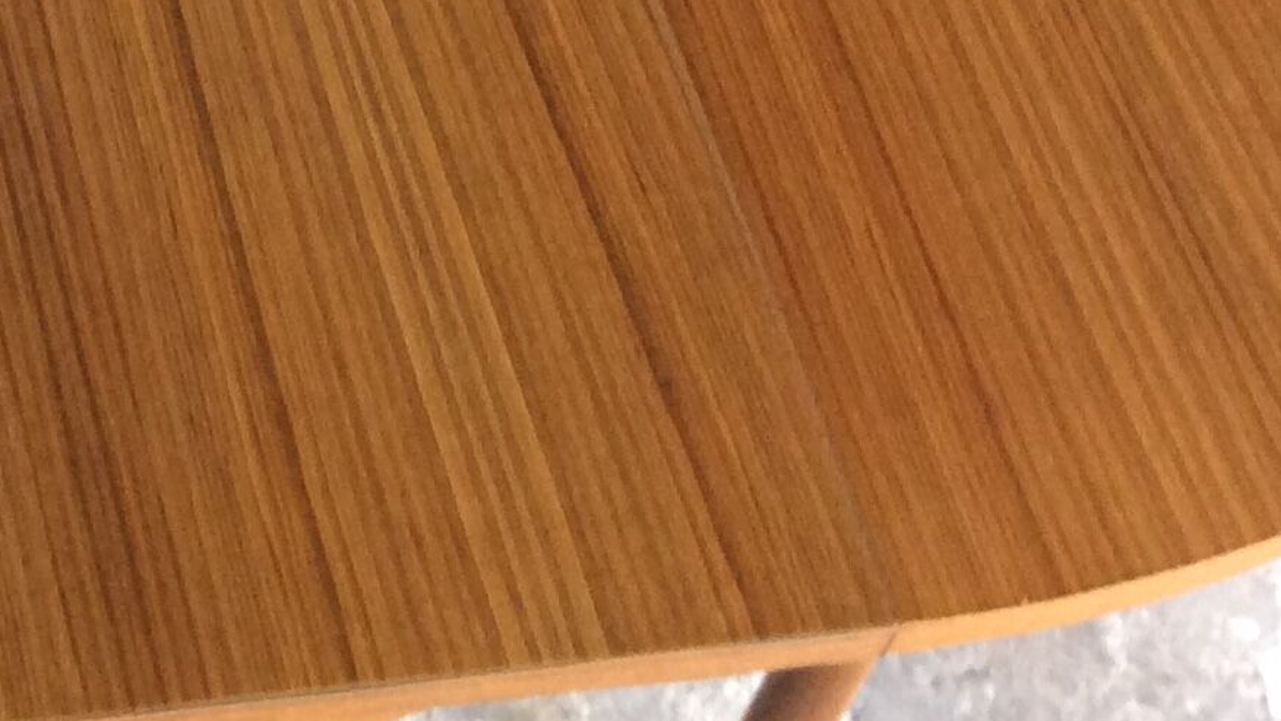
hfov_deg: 19.3
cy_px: -635
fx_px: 3499
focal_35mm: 103
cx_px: -326
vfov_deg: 10.9
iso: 80
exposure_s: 1/25
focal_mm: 3.3
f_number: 2.4
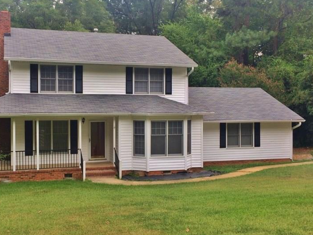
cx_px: 122
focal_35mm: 42
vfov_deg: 34.3
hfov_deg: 44.5
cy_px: 118
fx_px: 380
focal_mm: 4.15
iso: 32
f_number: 2.2
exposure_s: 1/234
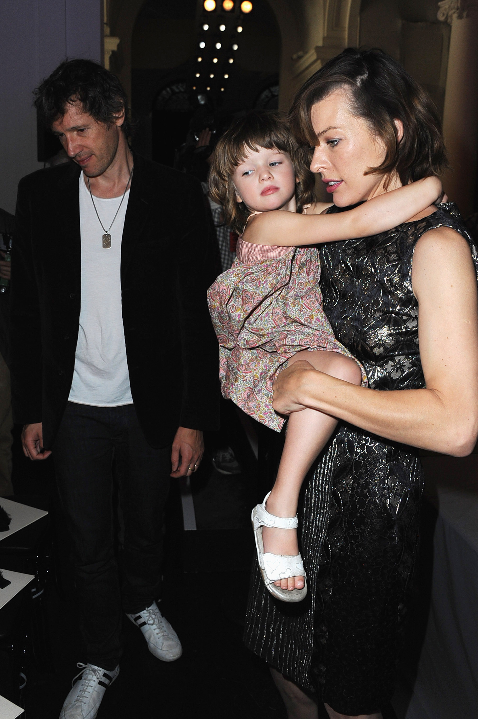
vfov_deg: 58.7
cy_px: 360
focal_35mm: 32
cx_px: 239
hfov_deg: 41.1
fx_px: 638
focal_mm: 32
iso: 1000
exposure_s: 1/200
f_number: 6.3
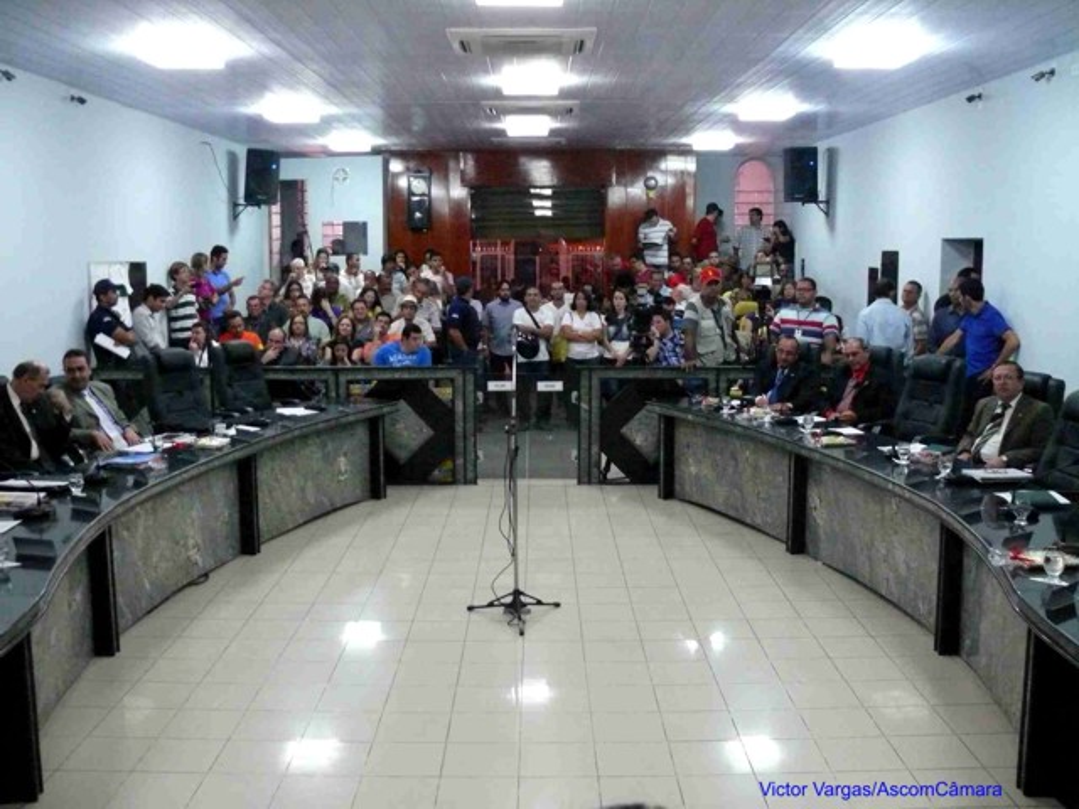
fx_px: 1091
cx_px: 540
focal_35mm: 35
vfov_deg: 40.7
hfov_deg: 52.6
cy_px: 404
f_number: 2.8
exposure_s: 1/30
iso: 800
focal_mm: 7.4
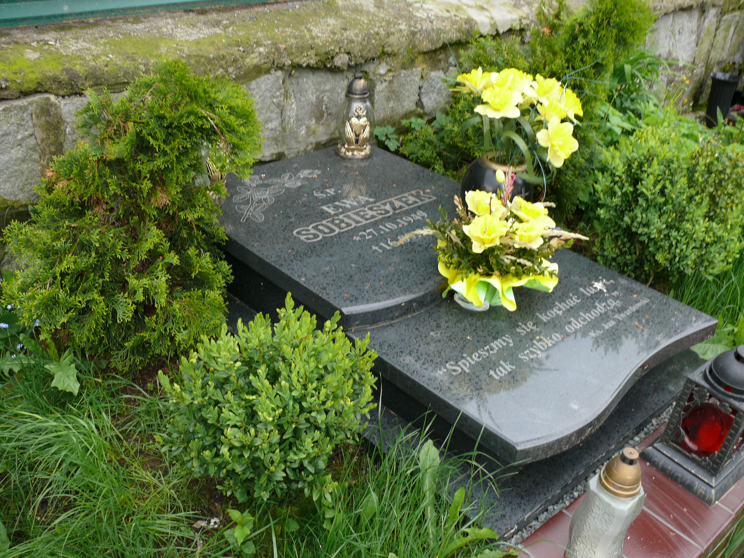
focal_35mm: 35
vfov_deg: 40.7
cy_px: 279
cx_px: 372
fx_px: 752
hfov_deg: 52.6
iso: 100
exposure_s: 1/100
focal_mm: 7.4
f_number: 3.6
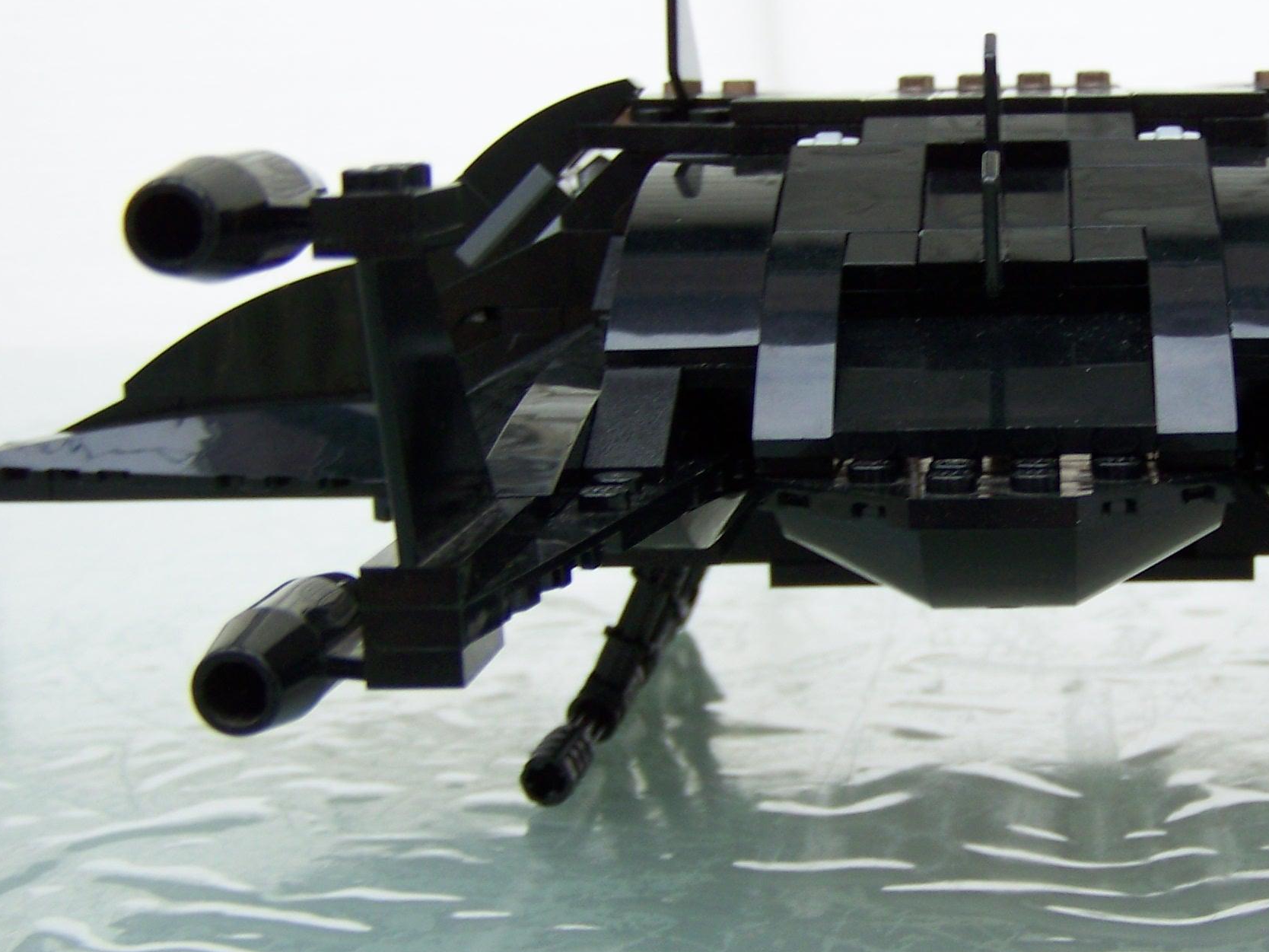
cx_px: 1018
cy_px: 471
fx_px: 2566
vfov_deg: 21.0
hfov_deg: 27.2
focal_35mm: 70
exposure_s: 1/100
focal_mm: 6.3
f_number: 2.8
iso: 64
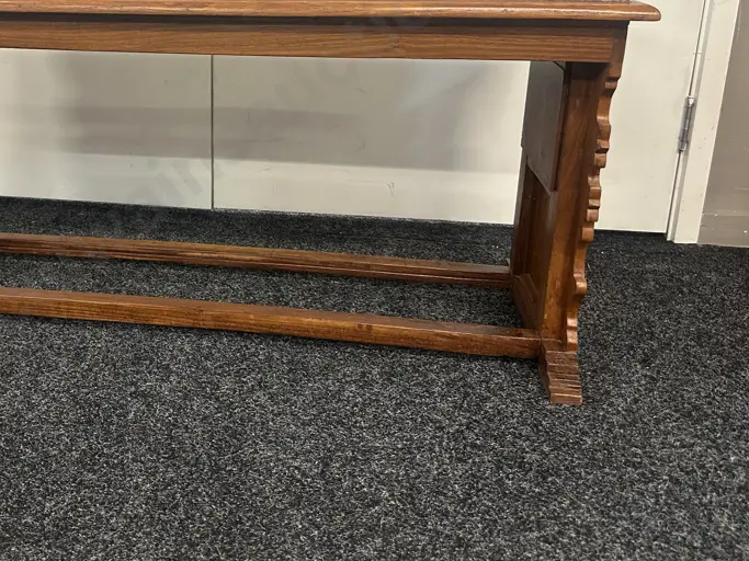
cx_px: 219
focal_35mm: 36
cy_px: 152
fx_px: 779
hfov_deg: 49.9
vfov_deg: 38.8
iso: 160
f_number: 1.78
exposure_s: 1/50
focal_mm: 6.86
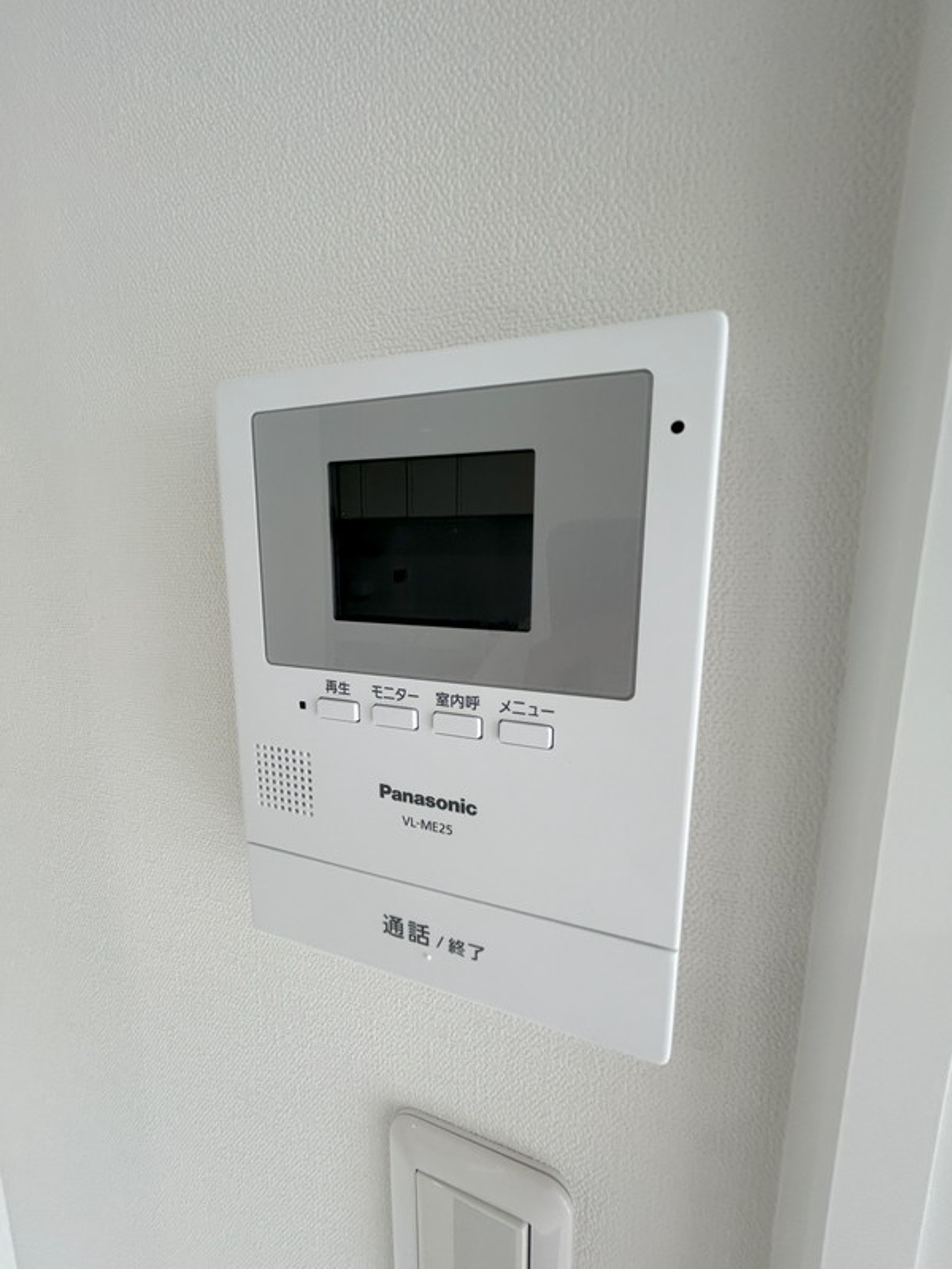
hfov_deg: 85.7
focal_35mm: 14
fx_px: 513
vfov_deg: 102.1
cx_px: 476
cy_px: 634
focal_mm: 1.54
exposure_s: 1/99
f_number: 2.4
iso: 64
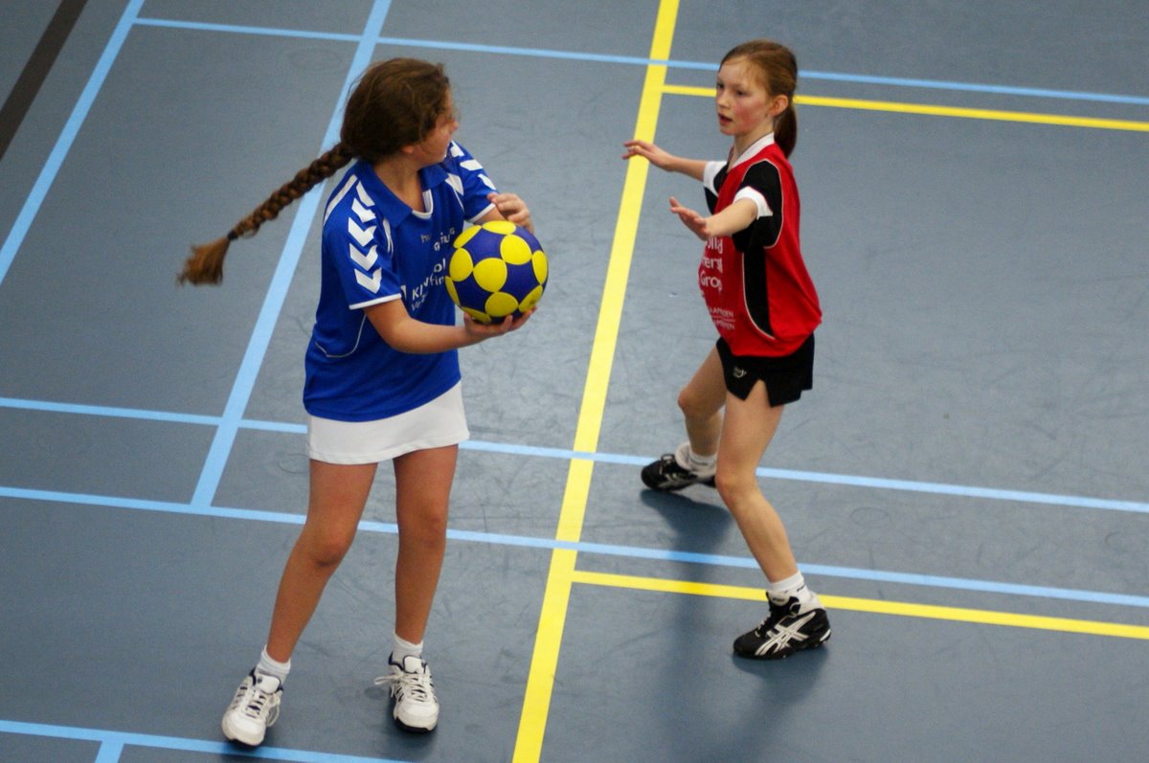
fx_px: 2391
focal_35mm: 75
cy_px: 382
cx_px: 574
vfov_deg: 18.1
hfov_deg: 27.0
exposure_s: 1/200
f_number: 2.8
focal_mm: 50
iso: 400
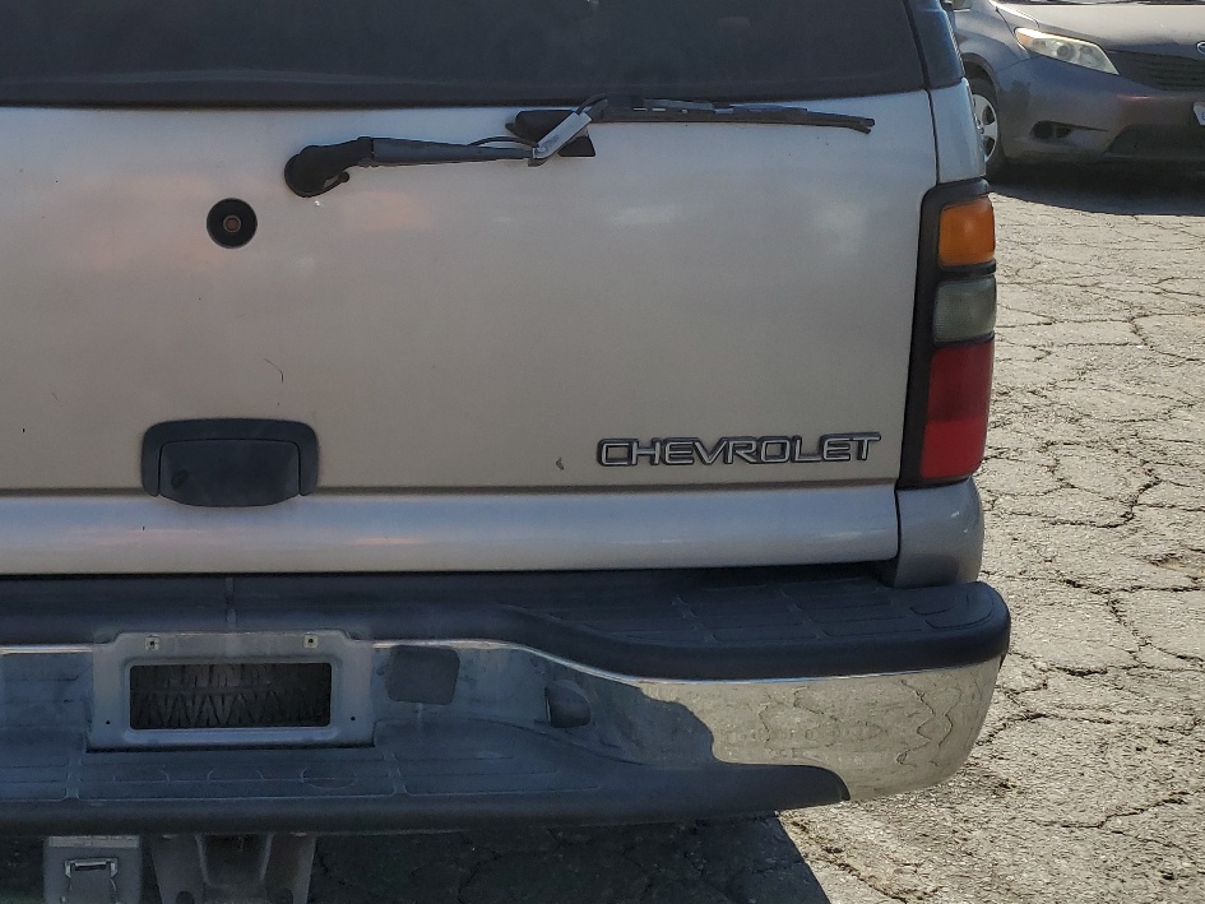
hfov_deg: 40.9
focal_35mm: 44
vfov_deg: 32.2
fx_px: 1532
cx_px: 214
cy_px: 213
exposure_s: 1/3333
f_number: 1.5
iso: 50
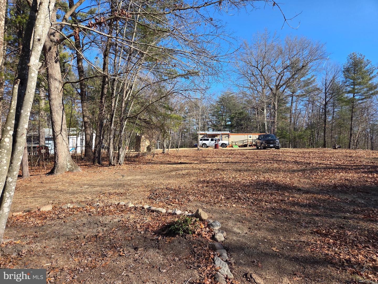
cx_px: 189
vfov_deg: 58.9
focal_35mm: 23
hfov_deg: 73.9
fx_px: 251
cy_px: 142
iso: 80
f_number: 1.8
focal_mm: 5.4
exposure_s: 1/2359
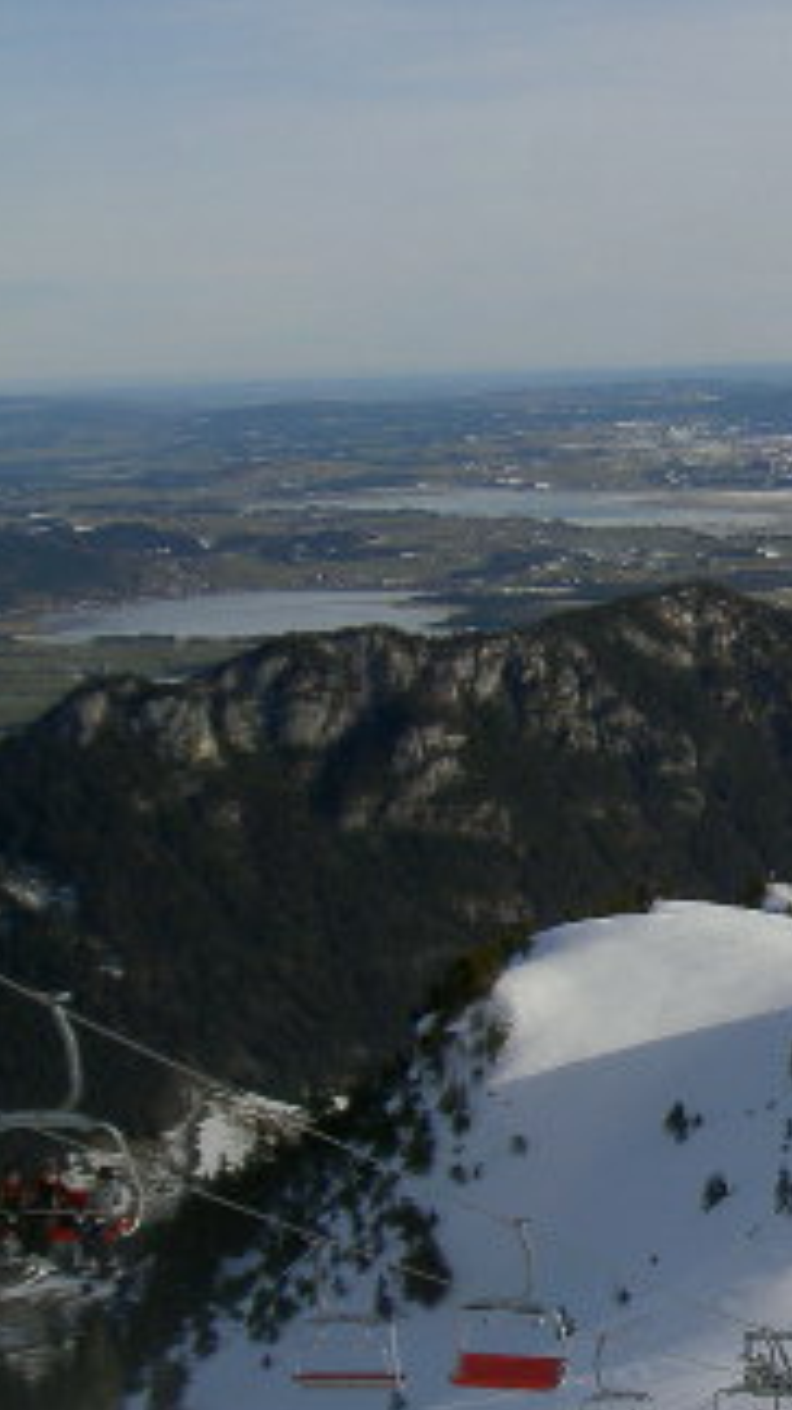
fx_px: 3139
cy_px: 970
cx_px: 1149
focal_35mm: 84
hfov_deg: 13.6
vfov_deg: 25.1
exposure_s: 1/909
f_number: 4.7
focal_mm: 8
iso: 100
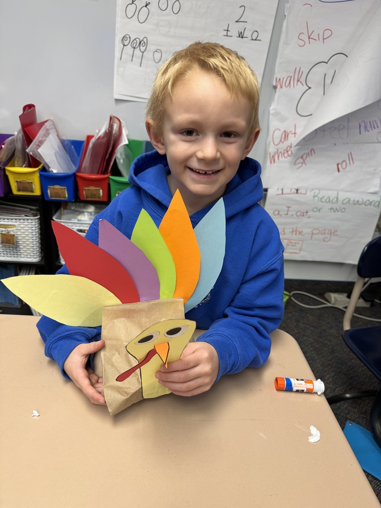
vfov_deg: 71.6
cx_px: 190
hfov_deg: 56.8
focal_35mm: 24
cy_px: 254
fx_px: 352
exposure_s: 1/60
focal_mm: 6.76
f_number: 1.78
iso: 125
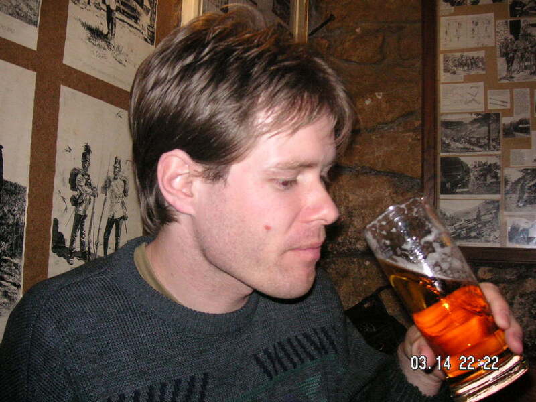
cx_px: 268
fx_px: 573
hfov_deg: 50.1
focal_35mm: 37
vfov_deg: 38.7
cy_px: 201
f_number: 2.8
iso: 160
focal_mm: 6.1
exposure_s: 1/45
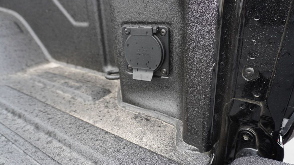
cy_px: 84
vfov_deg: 44.4
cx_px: 152
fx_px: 203
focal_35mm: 26
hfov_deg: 71.9
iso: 500
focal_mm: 16
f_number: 4
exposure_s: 1/60
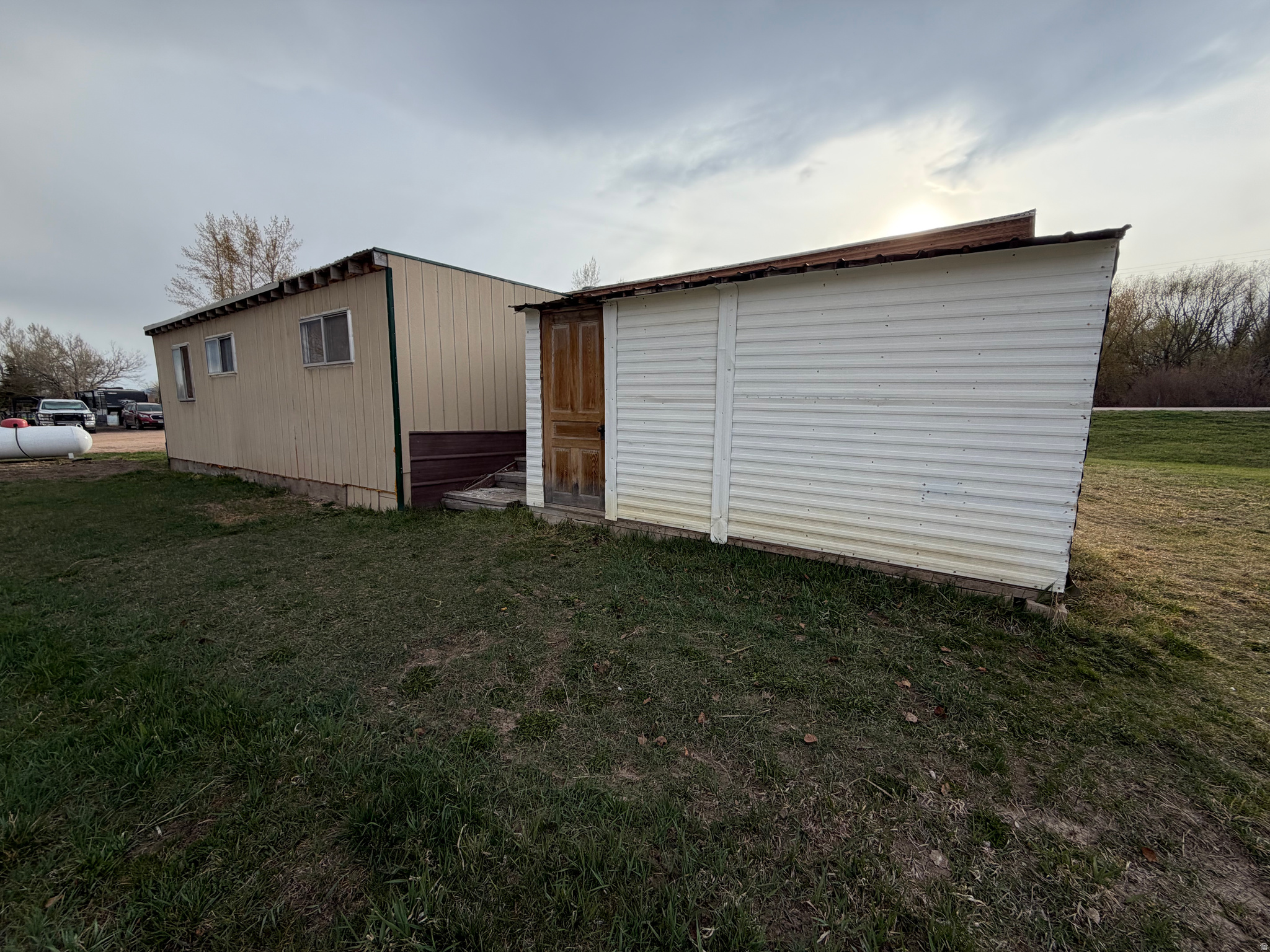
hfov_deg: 102.1
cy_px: 476
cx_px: 635
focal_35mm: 14
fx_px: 514
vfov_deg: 85.7
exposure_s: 1/644
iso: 40
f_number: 2.2
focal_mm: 2.22
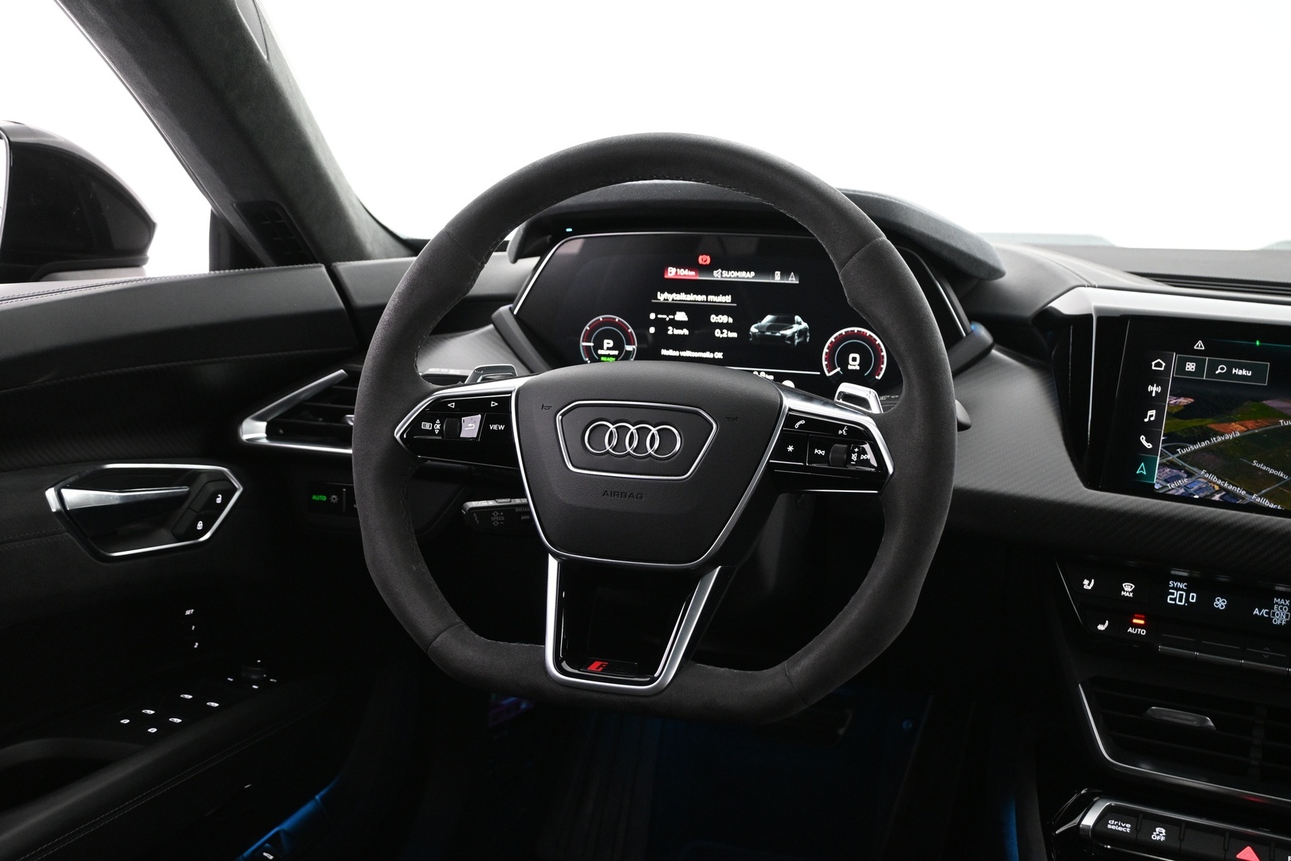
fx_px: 1237
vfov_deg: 38.4
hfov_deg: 55.1
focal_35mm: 34
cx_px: 646
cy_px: 430
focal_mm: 23
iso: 1600
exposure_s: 1/15
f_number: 4.2
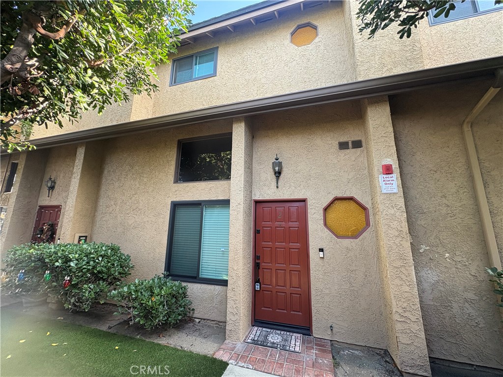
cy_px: 188
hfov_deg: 102.1
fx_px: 203
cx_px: 252
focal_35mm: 14
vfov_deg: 85.7
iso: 125
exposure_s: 1/99
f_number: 2.2
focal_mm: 2.22
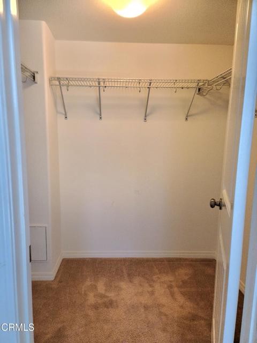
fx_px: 247
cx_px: 128
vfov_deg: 69.4
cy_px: 172
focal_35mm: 25
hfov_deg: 54.9
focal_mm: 7
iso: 100
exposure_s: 1/60.2
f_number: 1.8
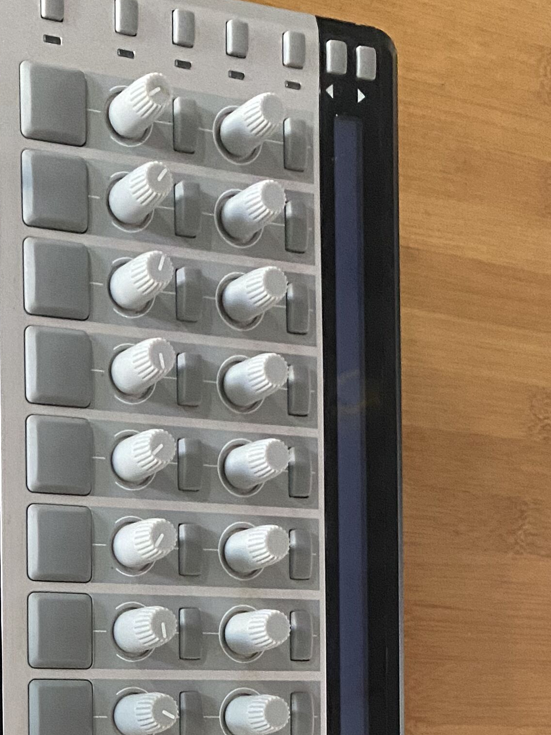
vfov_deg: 25.8
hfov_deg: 20.1
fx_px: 1465
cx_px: -96
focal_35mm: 69
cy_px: 833
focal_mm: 4.25
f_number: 1.8
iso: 500
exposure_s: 1/46
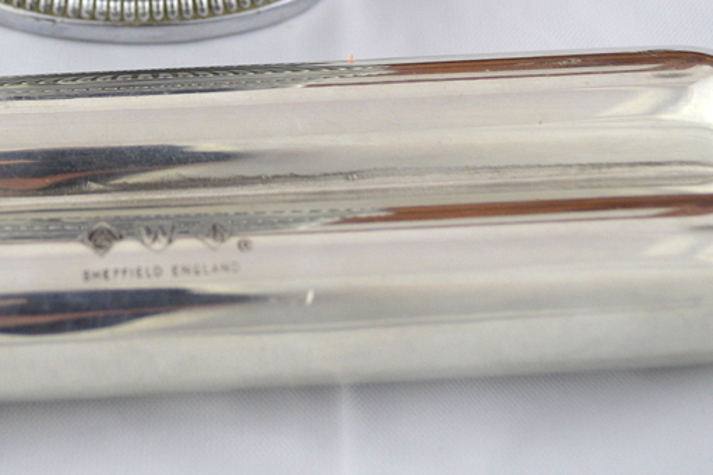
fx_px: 1860
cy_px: 12
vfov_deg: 14.3
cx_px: 156
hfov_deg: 21.5
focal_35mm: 94
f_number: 5.6
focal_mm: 32
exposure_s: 1/60
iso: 400
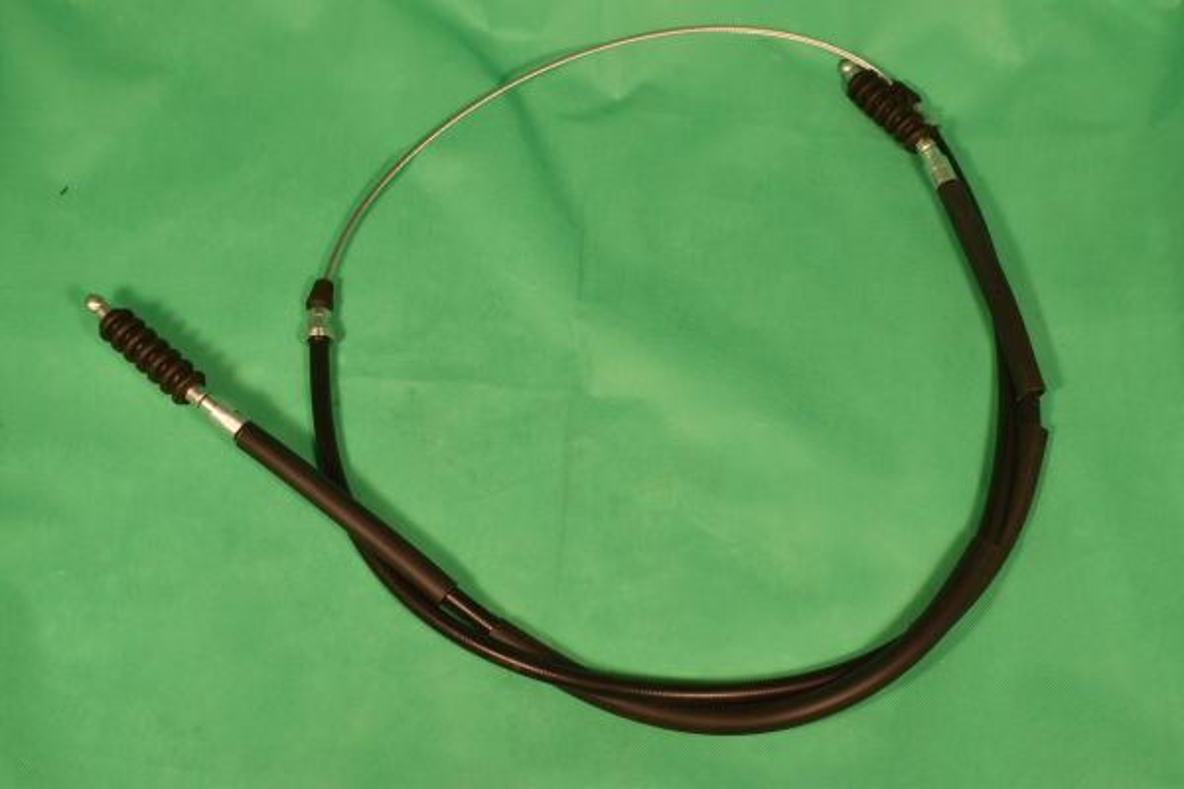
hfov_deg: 41.1
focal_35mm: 48
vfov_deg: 28.1
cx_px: 592
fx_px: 1579
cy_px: 394
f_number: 16
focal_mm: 32
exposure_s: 1/50
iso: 320
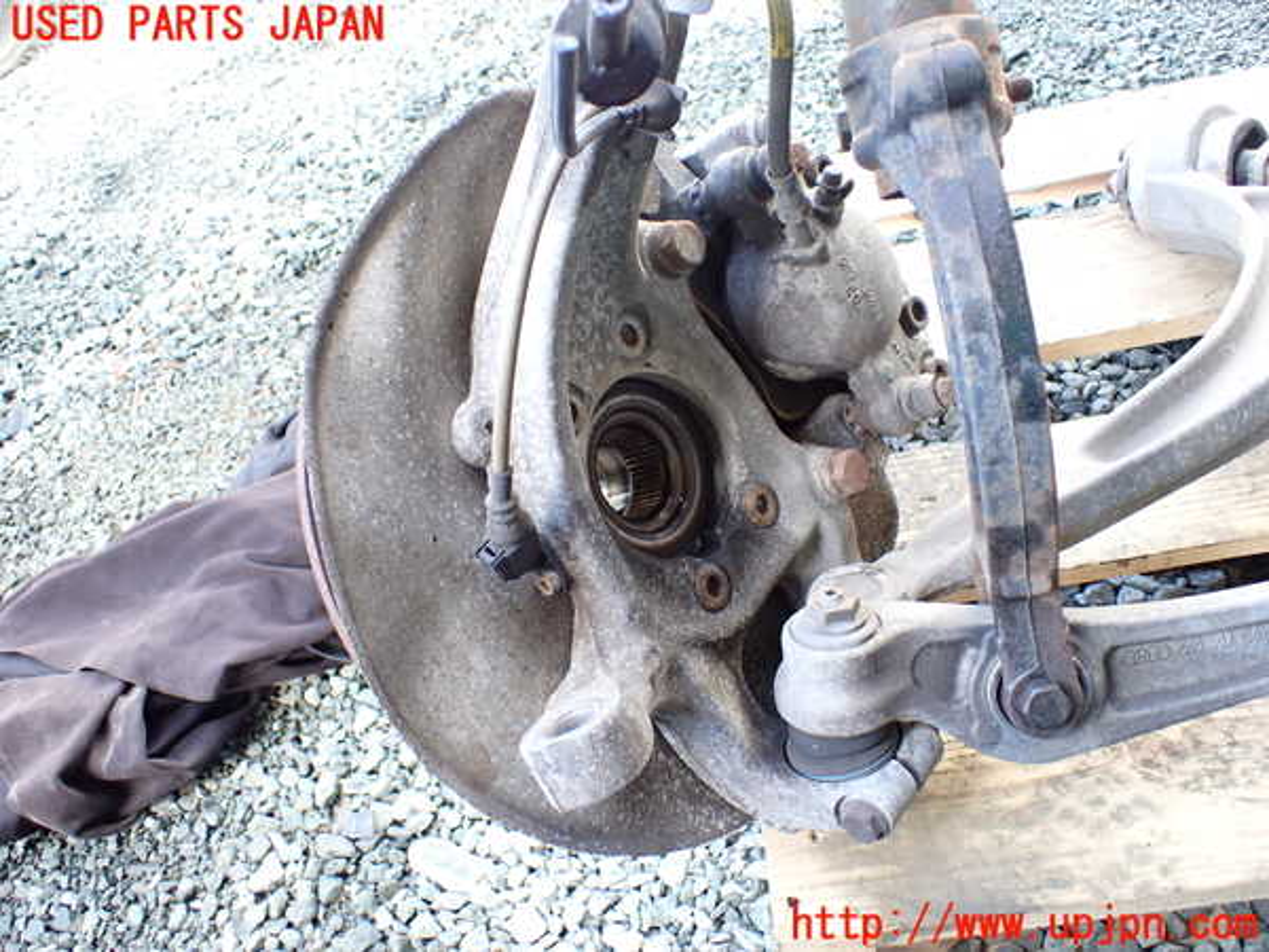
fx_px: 1100
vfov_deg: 46.8
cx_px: 634
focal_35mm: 30
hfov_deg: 60.0
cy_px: 476
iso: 320
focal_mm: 5.4
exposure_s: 1/125
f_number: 2.3
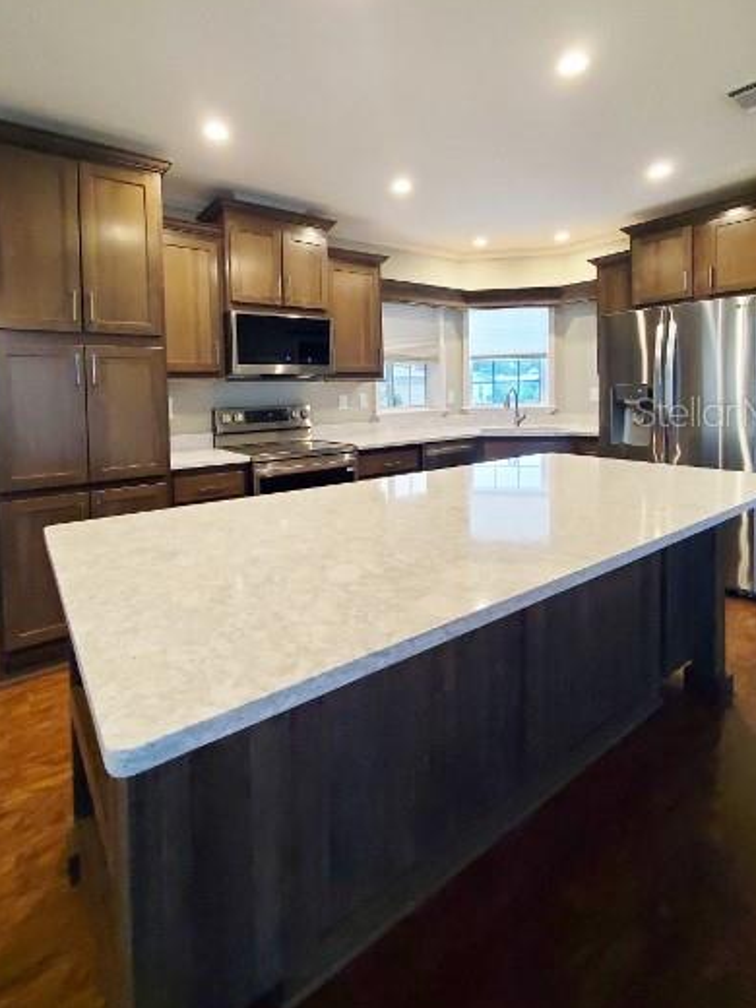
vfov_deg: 93.4
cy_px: 411
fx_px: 466
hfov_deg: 78.0
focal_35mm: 16
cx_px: 353
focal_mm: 1.8
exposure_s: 1/60
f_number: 2.2
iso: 400
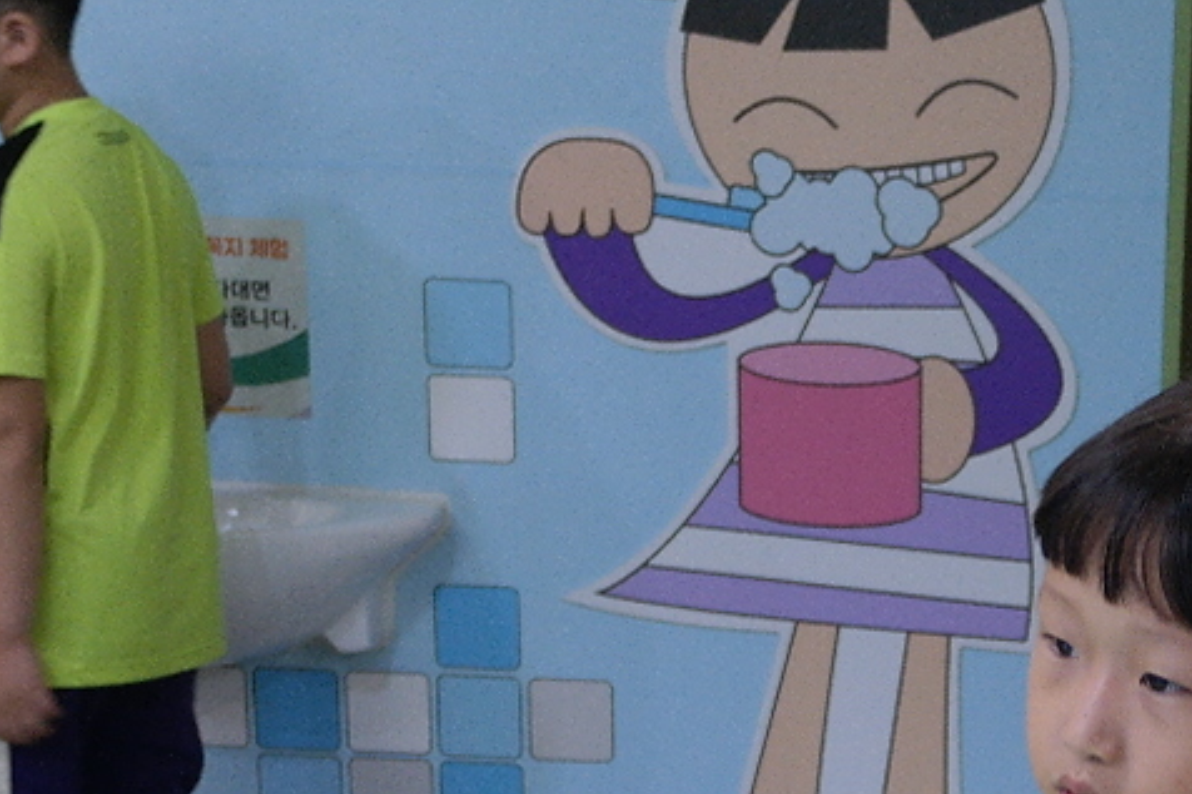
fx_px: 3608
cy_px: 1195
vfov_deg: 12.0
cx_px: 1195
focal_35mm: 109
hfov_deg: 18.3
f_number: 3.5
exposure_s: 1/40
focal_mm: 20
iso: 400
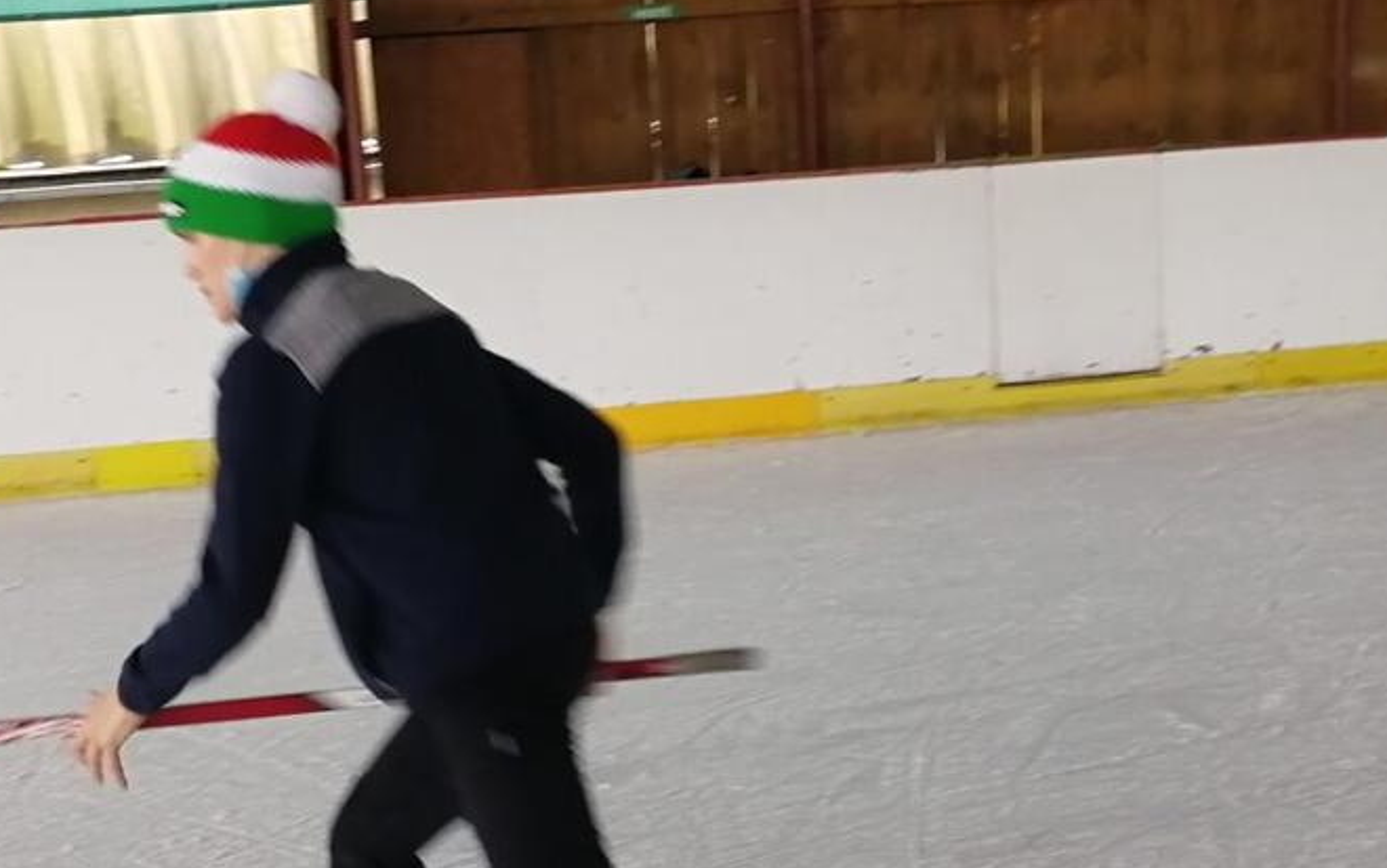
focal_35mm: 58
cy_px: 551
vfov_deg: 22.3
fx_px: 2193
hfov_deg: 35.1
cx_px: 706
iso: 160
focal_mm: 3.95
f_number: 2.2
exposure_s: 1/33.3
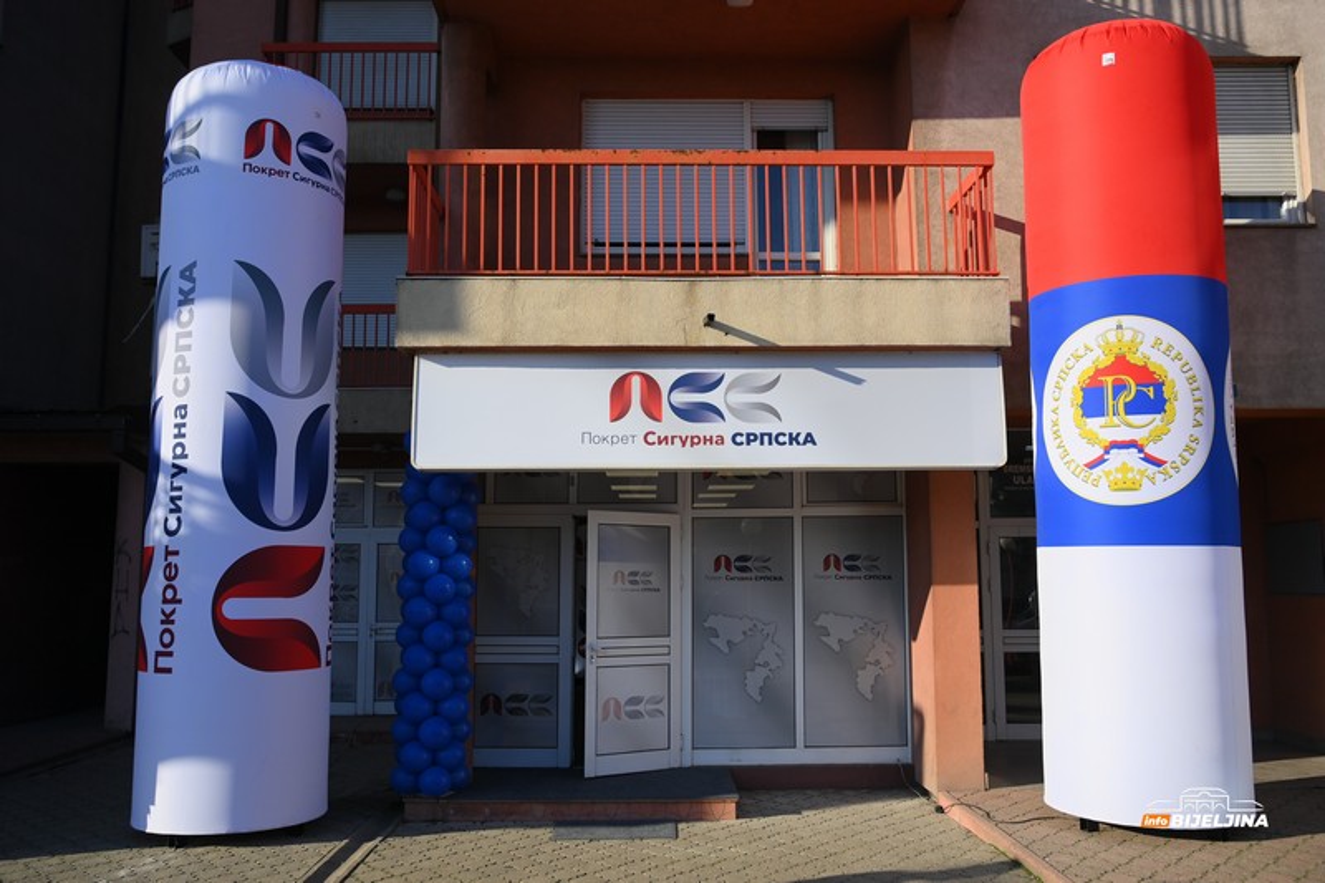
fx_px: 1141
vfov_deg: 42.3
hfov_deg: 60.3
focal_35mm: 31
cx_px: 662
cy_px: 442
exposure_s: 1/2500
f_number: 4.5
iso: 200
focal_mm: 31
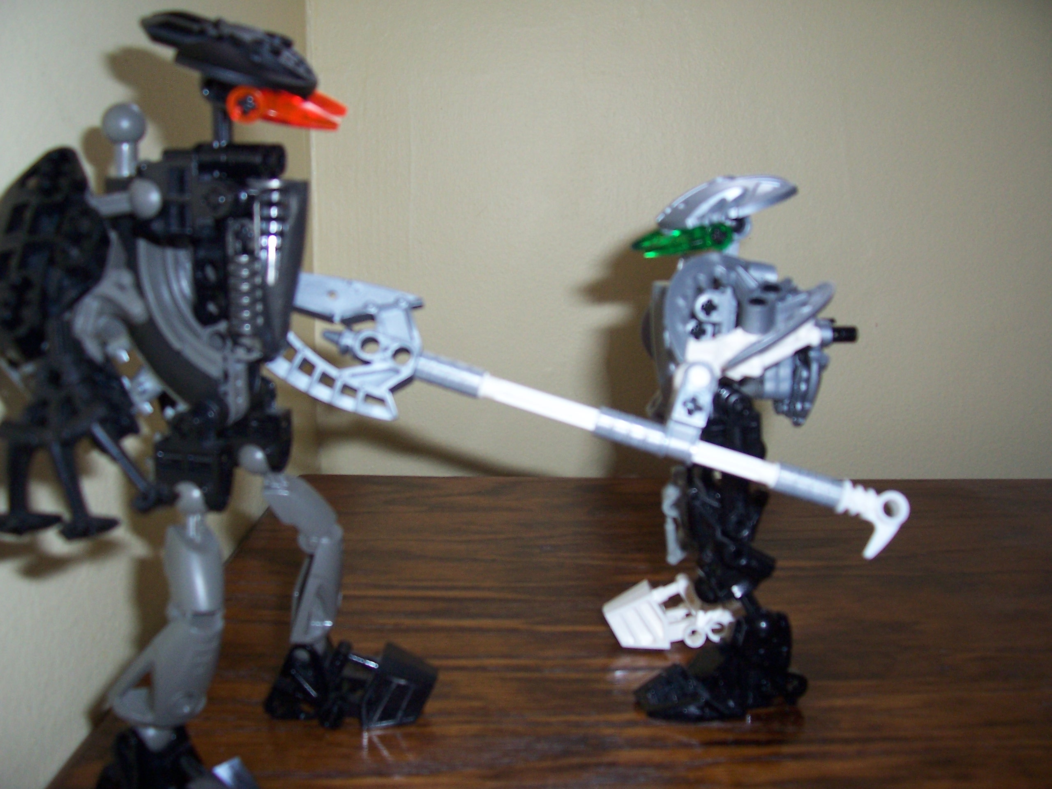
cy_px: 394
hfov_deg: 54.0
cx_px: 526
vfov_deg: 41.8
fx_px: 1033
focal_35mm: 34
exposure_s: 1/60
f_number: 2.7
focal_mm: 5.6
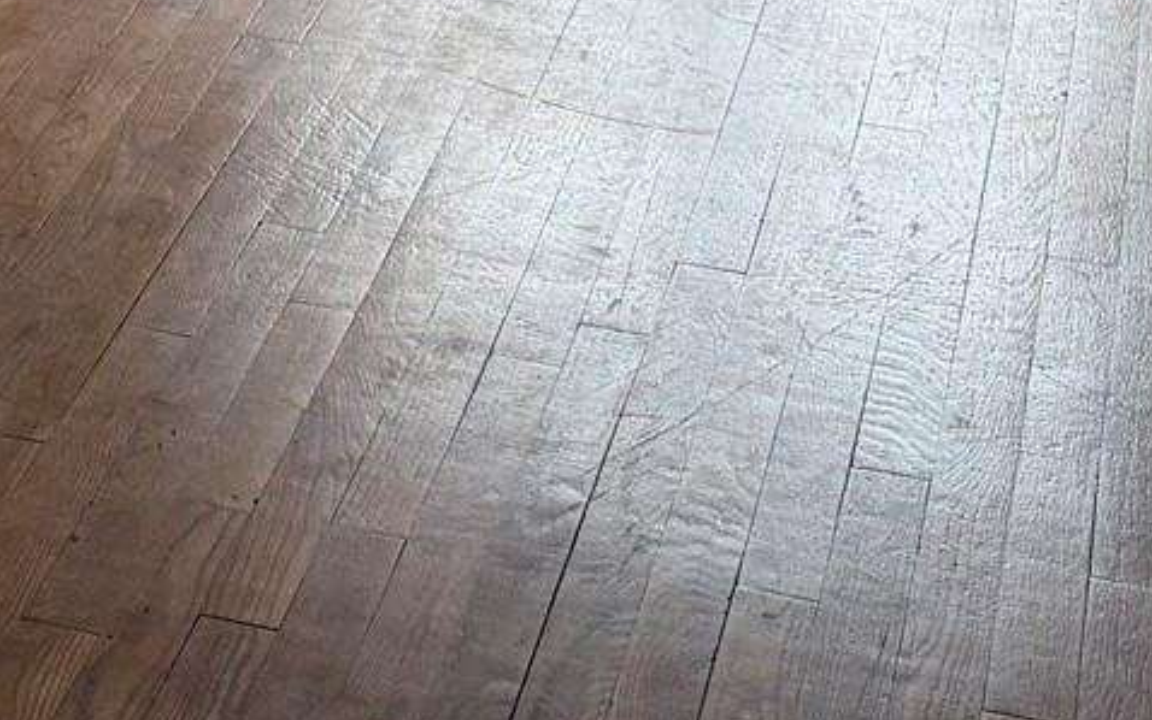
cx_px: -214
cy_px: -886
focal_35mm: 109
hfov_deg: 18.2
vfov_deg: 10.6
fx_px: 3423
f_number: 1.78
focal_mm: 6.76
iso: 100
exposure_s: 1/198
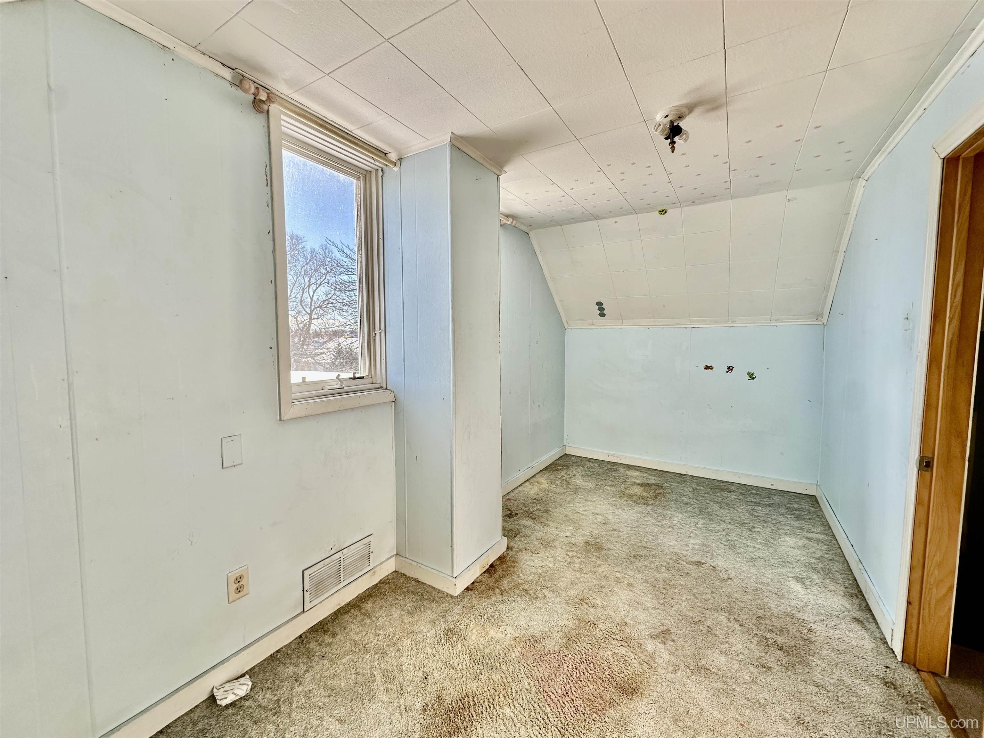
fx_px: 398
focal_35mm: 14
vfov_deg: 85.7
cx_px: 492
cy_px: 369
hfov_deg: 102.1
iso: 40
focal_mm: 2.22
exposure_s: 1/209
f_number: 2.2
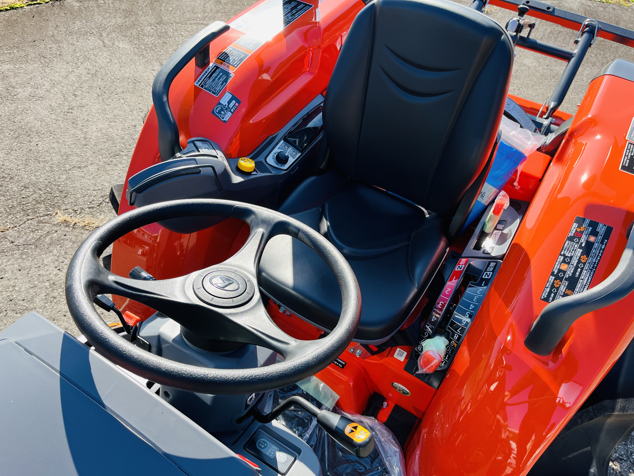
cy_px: 238
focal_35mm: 26
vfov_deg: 53.1
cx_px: 317
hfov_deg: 67.3
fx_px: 476
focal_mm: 5.1
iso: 50
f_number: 1.6
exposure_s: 1/891
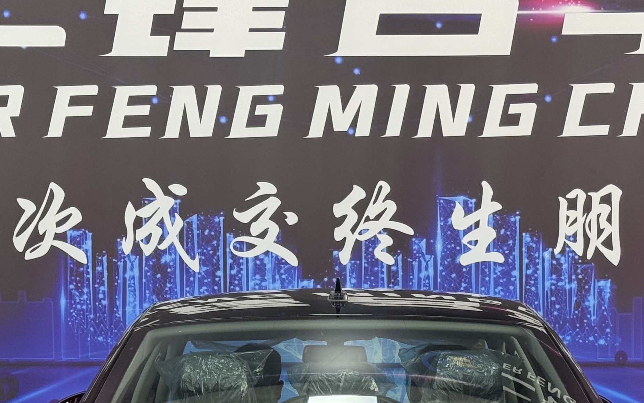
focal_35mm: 110
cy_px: 325
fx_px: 1931
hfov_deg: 18.9
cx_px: 311
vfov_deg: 11.9
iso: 100
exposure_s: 1/50
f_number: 1.78
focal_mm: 6.76
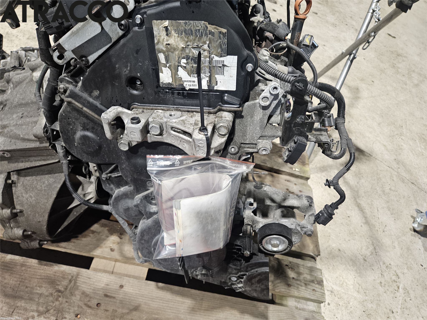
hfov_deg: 73.9
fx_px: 284
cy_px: 160
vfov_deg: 58.9
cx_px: 214
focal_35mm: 23
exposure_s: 1/100
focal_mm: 5.4
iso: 400
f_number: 1.8
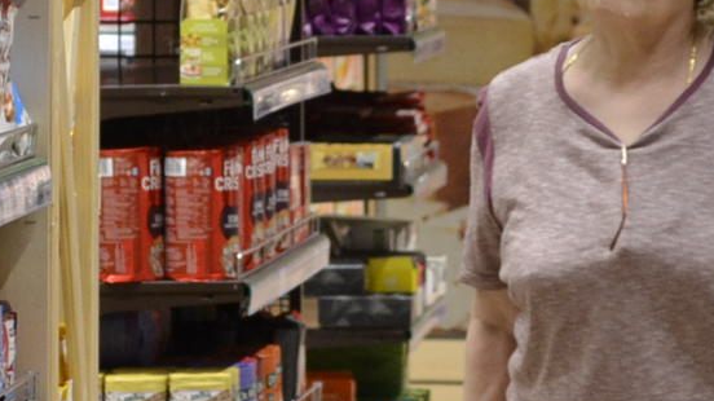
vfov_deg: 3.9
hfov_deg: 6.9
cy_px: 269
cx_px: 310
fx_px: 5961
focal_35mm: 315
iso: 900
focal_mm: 48
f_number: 5.6
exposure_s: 1/60
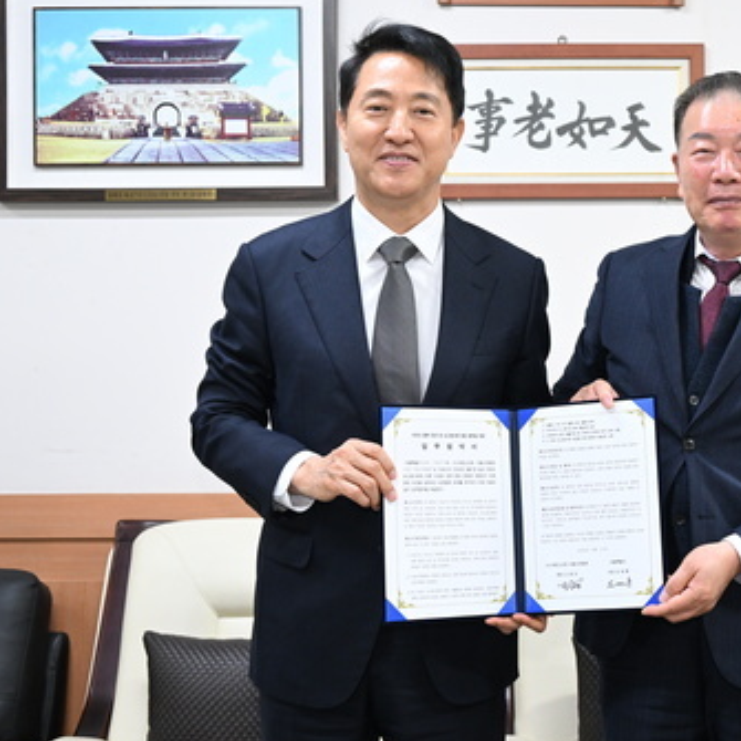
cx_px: 566
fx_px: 1429
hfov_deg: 28.6
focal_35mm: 59
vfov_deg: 29.0
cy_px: 311
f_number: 5
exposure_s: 1/125
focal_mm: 37
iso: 2500
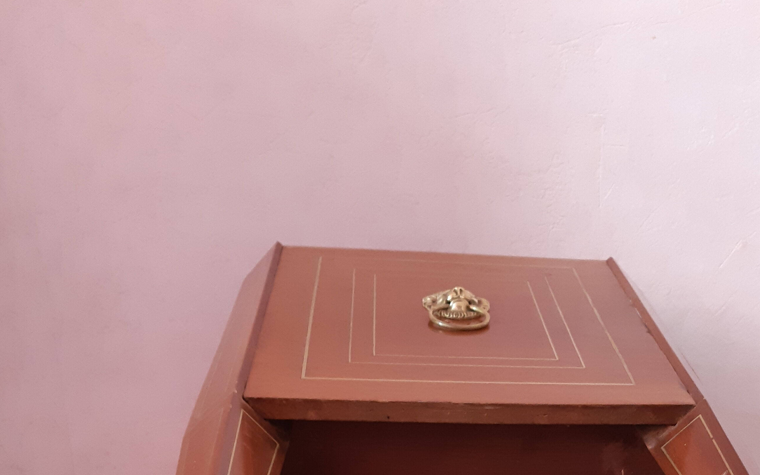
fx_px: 1015
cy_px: 672
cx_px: 476
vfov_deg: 22.5
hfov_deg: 40.8
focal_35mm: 49
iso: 200
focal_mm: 3.93
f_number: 1.7
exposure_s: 1/50
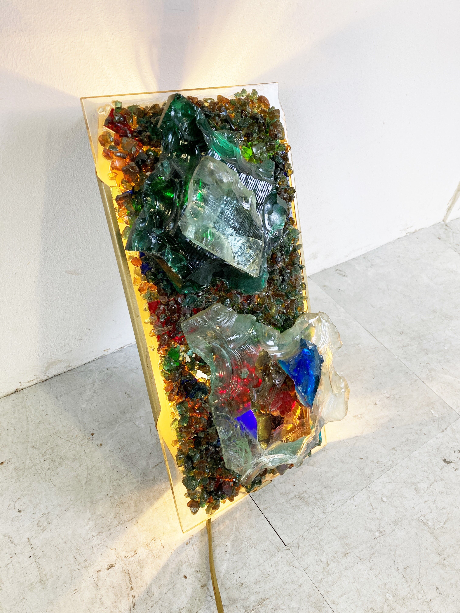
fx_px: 496
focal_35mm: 28
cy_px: 306
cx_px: 230
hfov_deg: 49.7
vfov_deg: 63.4
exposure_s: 1/50
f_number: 1.8
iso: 50
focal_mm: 3.99
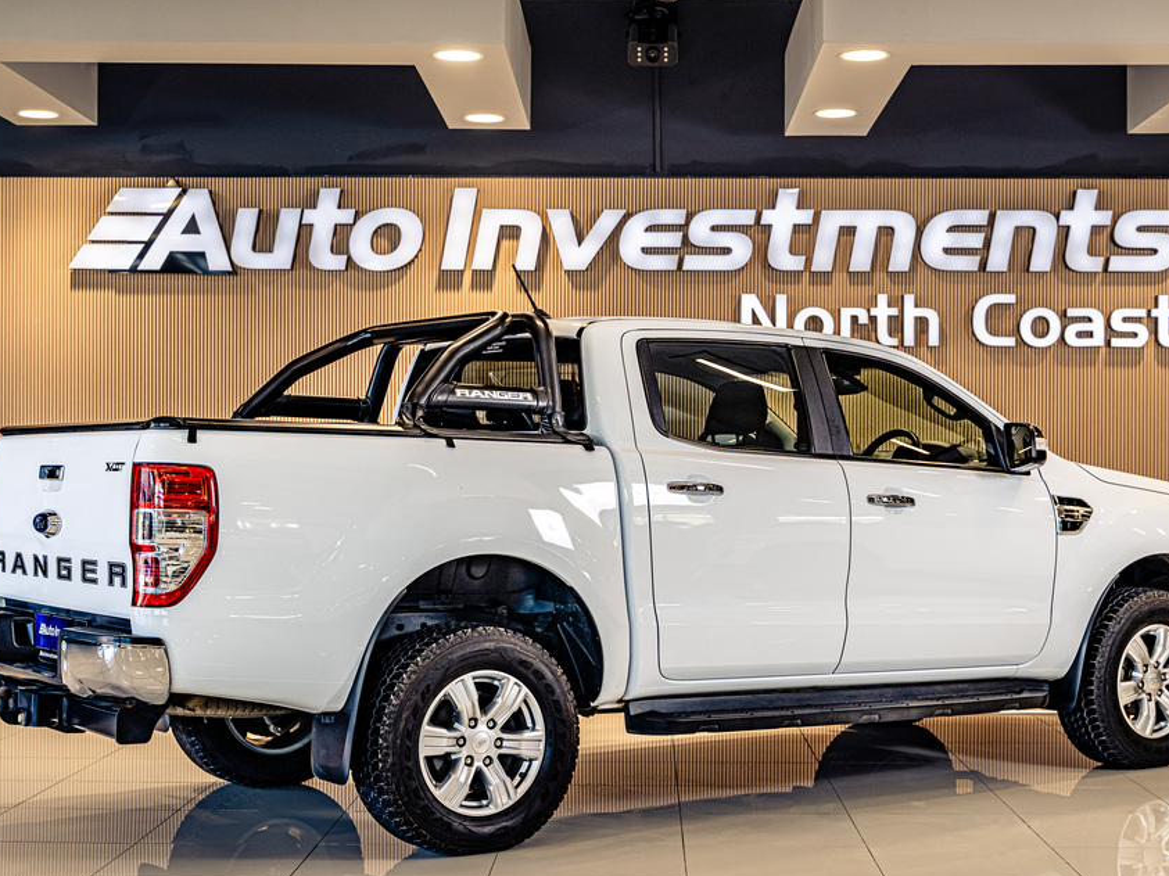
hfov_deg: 34.3
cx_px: 623
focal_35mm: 56
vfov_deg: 26.1
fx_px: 1891
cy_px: 468
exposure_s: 1/125
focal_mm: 48
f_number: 4.5
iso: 640
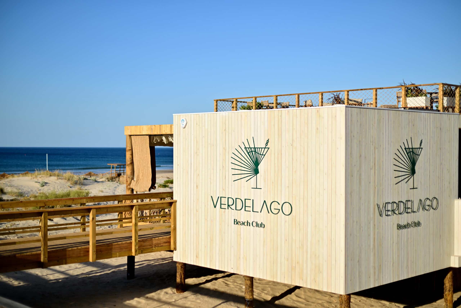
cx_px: 230
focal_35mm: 50
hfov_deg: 39.6
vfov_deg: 27.0
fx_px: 640
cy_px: 154
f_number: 1.8
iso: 100
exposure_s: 1/8000
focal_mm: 50
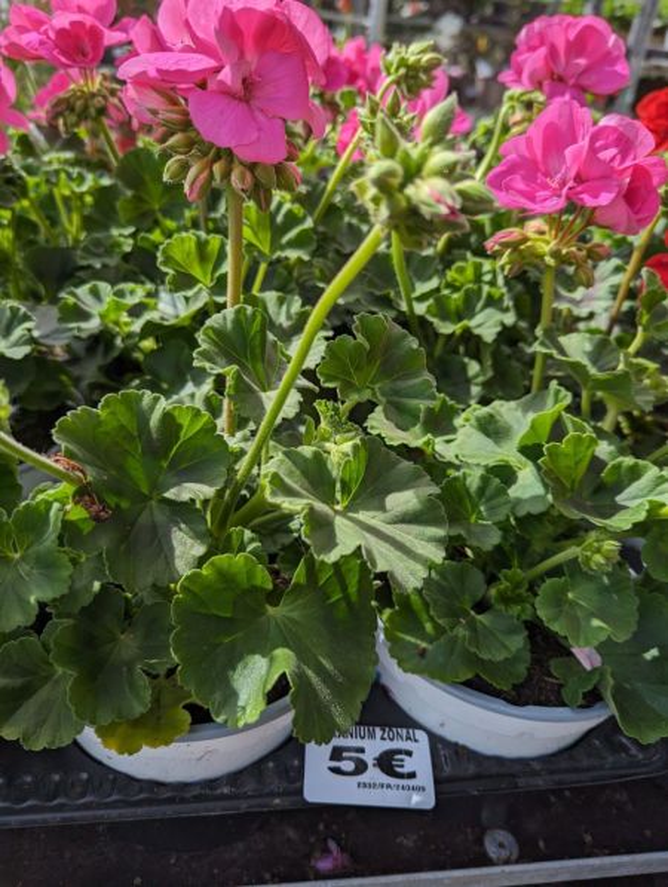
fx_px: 616
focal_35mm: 24
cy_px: 444
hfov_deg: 57.0
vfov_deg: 71.5
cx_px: 334
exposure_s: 1/1639
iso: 40
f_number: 1.85
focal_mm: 6.81
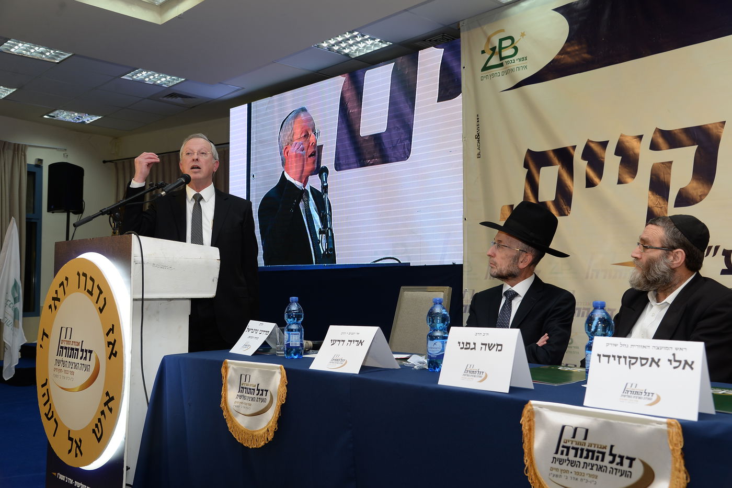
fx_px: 691
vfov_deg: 38.9
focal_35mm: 34
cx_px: 366
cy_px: 244
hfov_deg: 55.8
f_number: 5.6
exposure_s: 1/60
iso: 400
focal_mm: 34
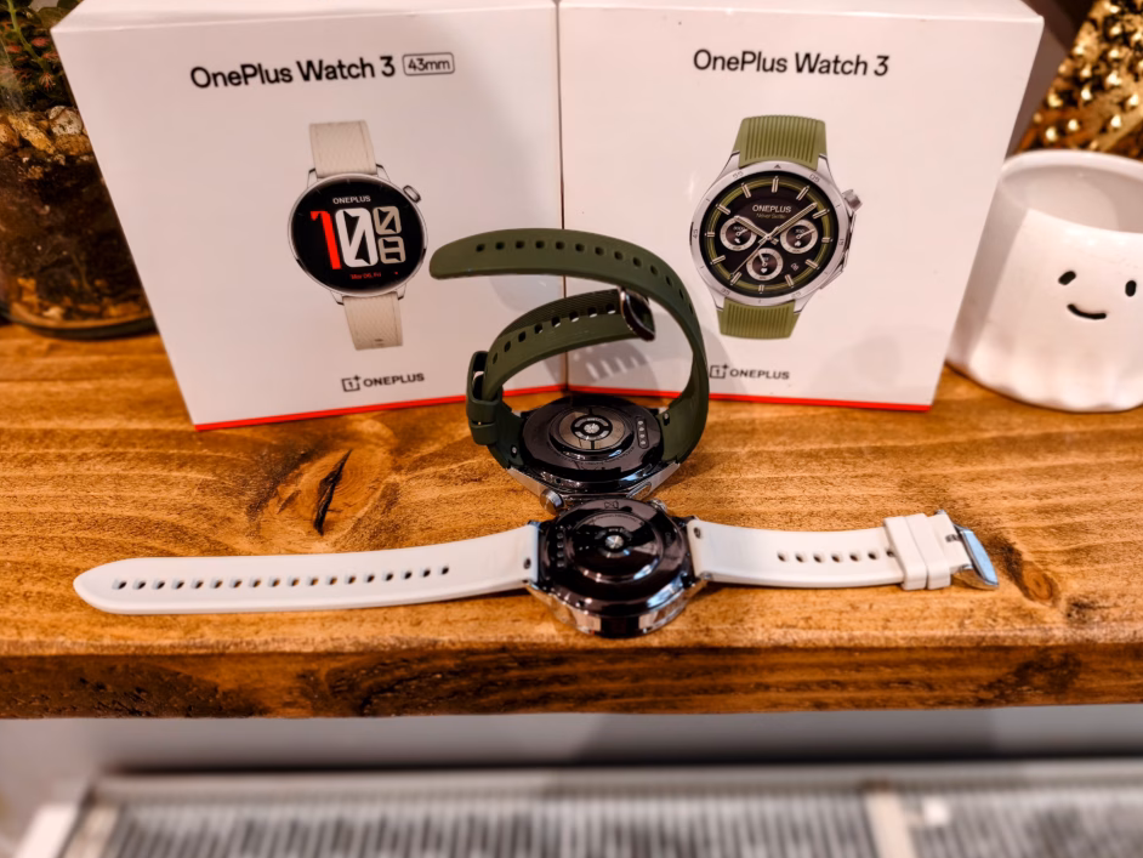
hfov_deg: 69.3
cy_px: 439
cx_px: 614
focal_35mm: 25
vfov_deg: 54.9
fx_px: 826
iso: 500
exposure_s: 1/50
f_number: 1.62
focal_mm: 6.45
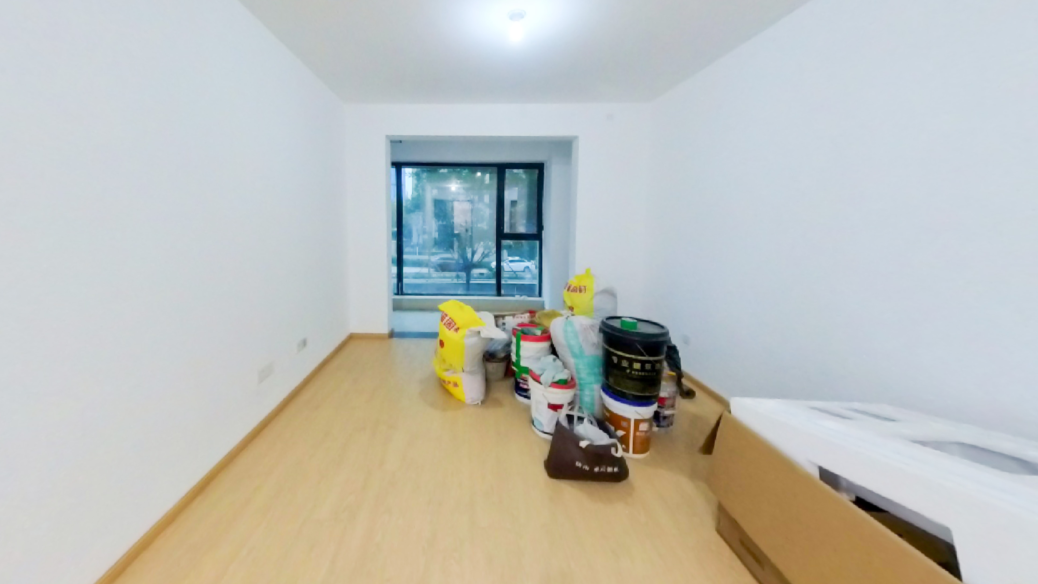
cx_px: 515
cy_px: 269
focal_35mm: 15
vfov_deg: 70.4
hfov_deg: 103.0
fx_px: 413
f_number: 2
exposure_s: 1/20
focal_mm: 1.82
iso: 1600
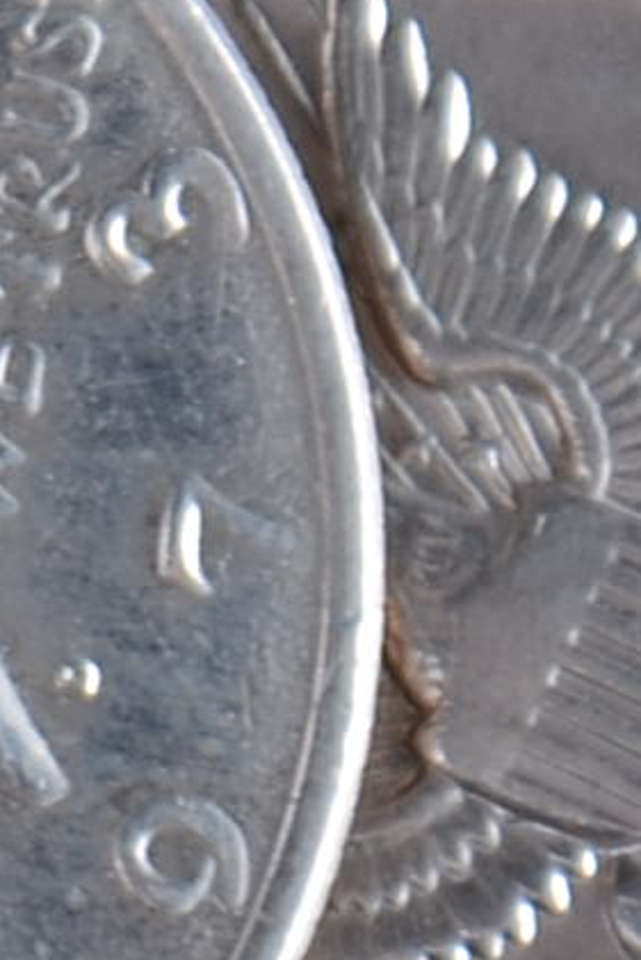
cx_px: -1553
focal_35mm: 1380
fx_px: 36835
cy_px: -271
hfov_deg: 1.0
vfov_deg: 1.5
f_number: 8
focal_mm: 105
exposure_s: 1/160
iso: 100
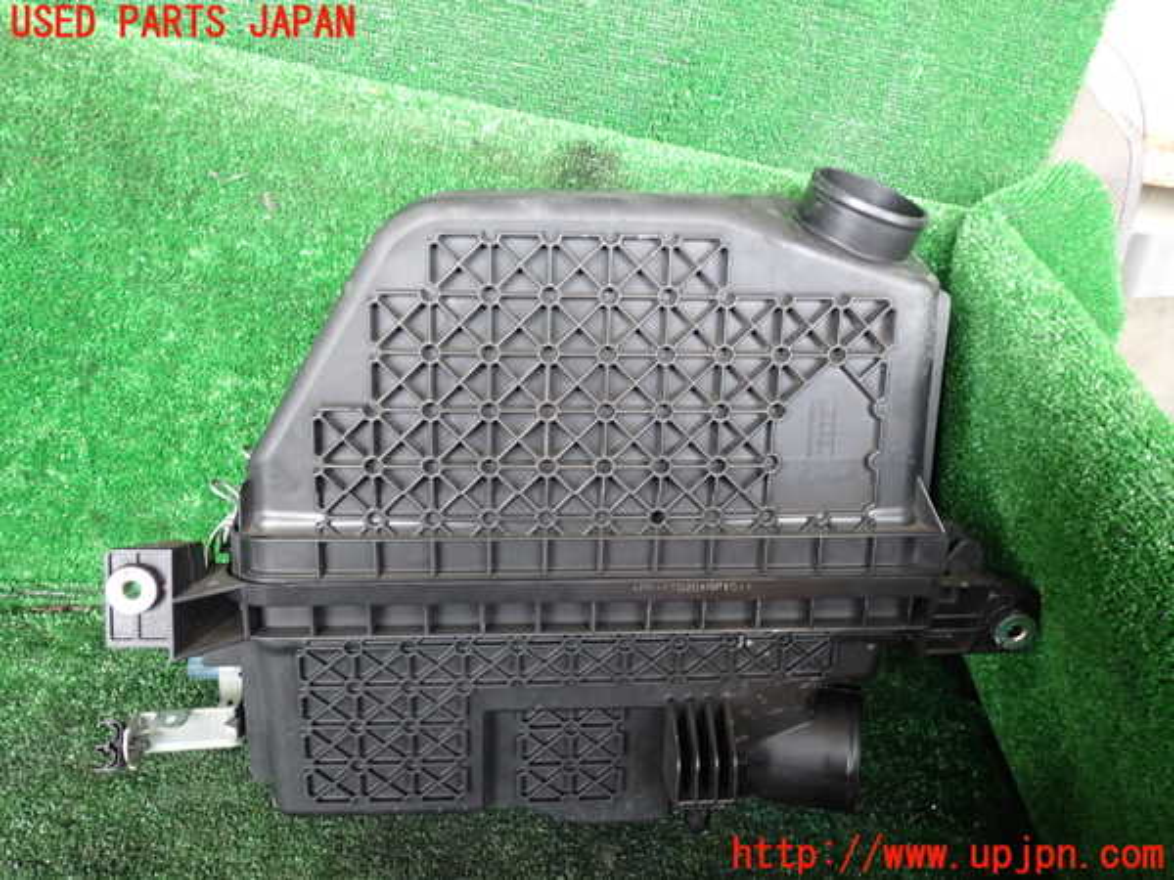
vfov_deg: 46.8
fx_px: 1017
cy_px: 440
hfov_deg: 60.0
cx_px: 587
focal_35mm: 30
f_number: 2.3
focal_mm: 5.4
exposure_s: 1/30
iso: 500
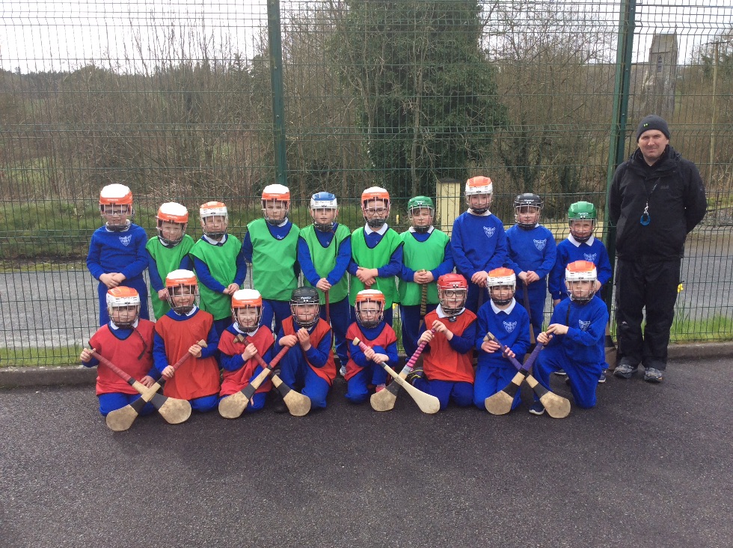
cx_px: 366
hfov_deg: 56.9
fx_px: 677
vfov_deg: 44.1
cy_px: 274
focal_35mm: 32
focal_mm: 3.3
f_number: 2.4
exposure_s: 1/392
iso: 32
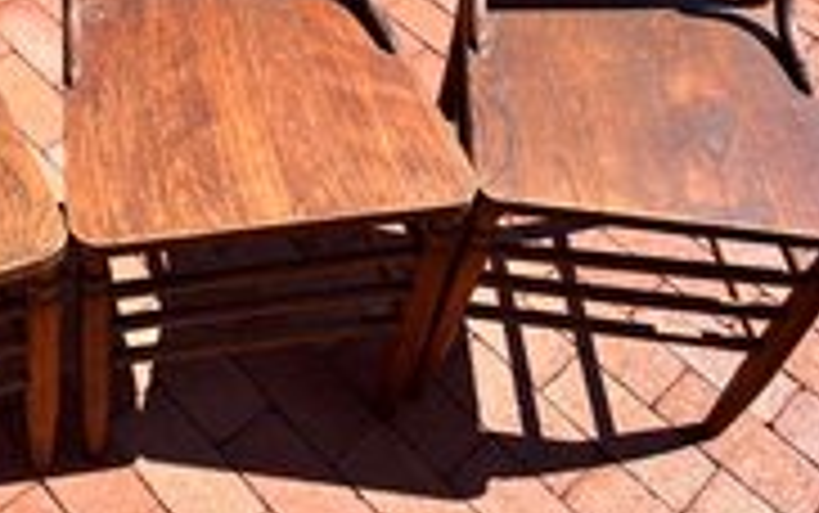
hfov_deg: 37.8
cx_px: 196
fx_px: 1161
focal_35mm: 52
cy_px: -16
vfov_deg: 23.7
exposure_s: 1/2123
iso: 50
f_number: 1.5
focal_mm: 5.7
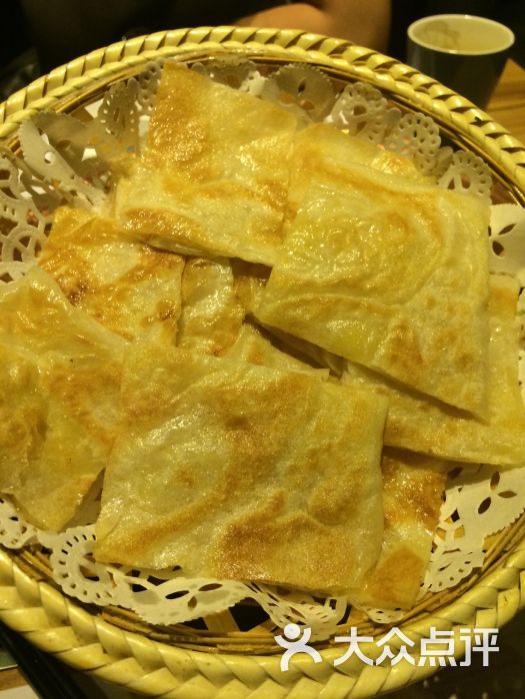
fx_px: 607
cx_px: 262
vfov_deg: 60.0
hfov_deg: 46.8
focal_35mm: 30
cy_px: 350
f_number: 2.2
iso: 125
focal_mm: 4.12
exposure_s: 1/30
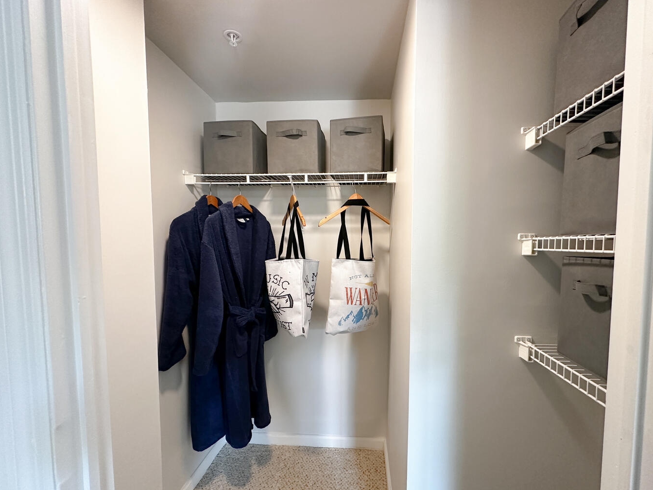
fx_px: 283
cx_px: 348
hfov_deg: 98.0
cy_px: 258
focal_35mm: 15
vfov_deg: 81.7
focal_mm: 2.22
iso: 250
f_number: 2.2
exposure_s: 1/60
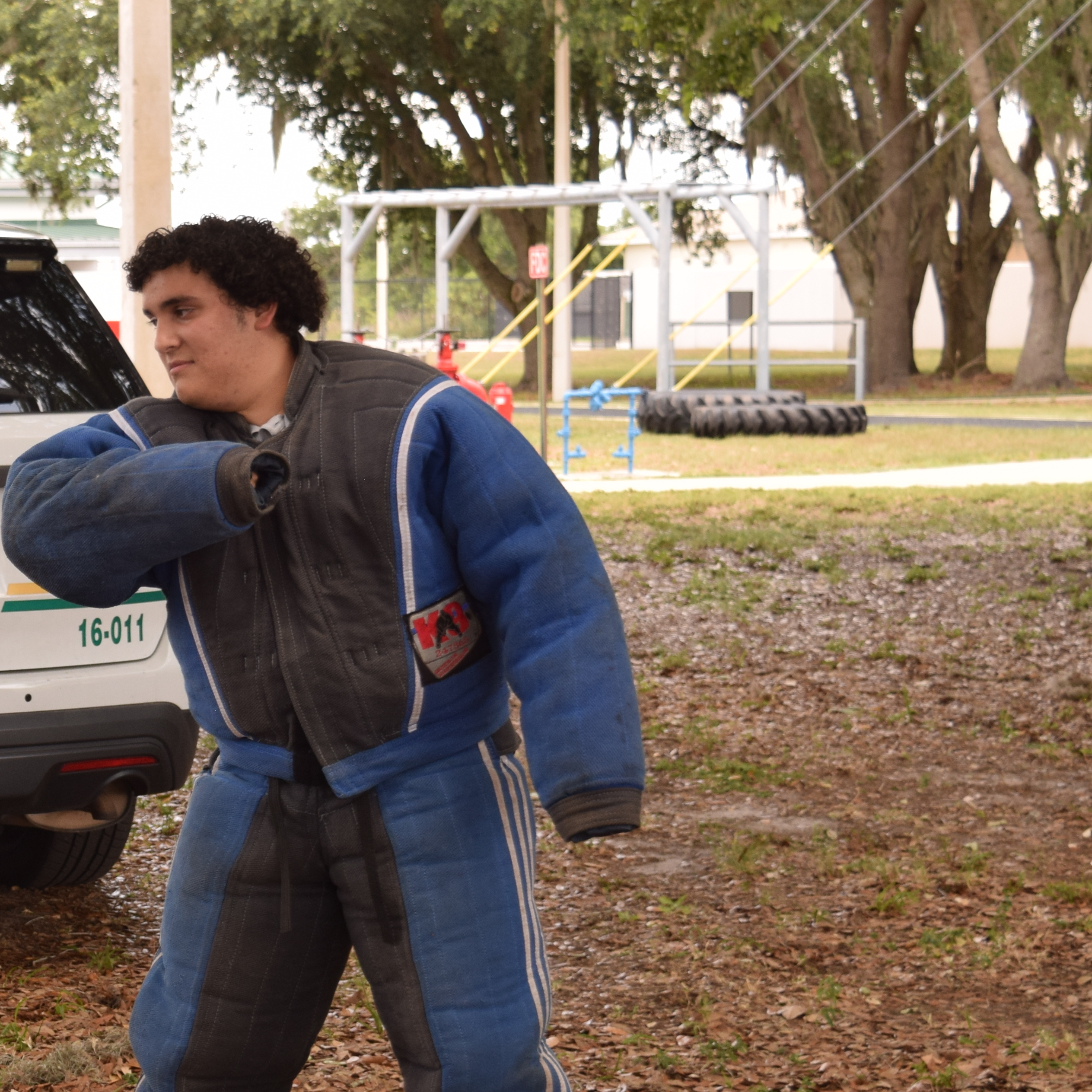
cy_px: 703
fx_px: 4104
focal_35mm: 115
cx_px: -44
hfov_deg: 14.9
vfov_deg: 15.1
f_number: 5.6
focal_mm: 38
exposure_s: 1/200
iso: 200
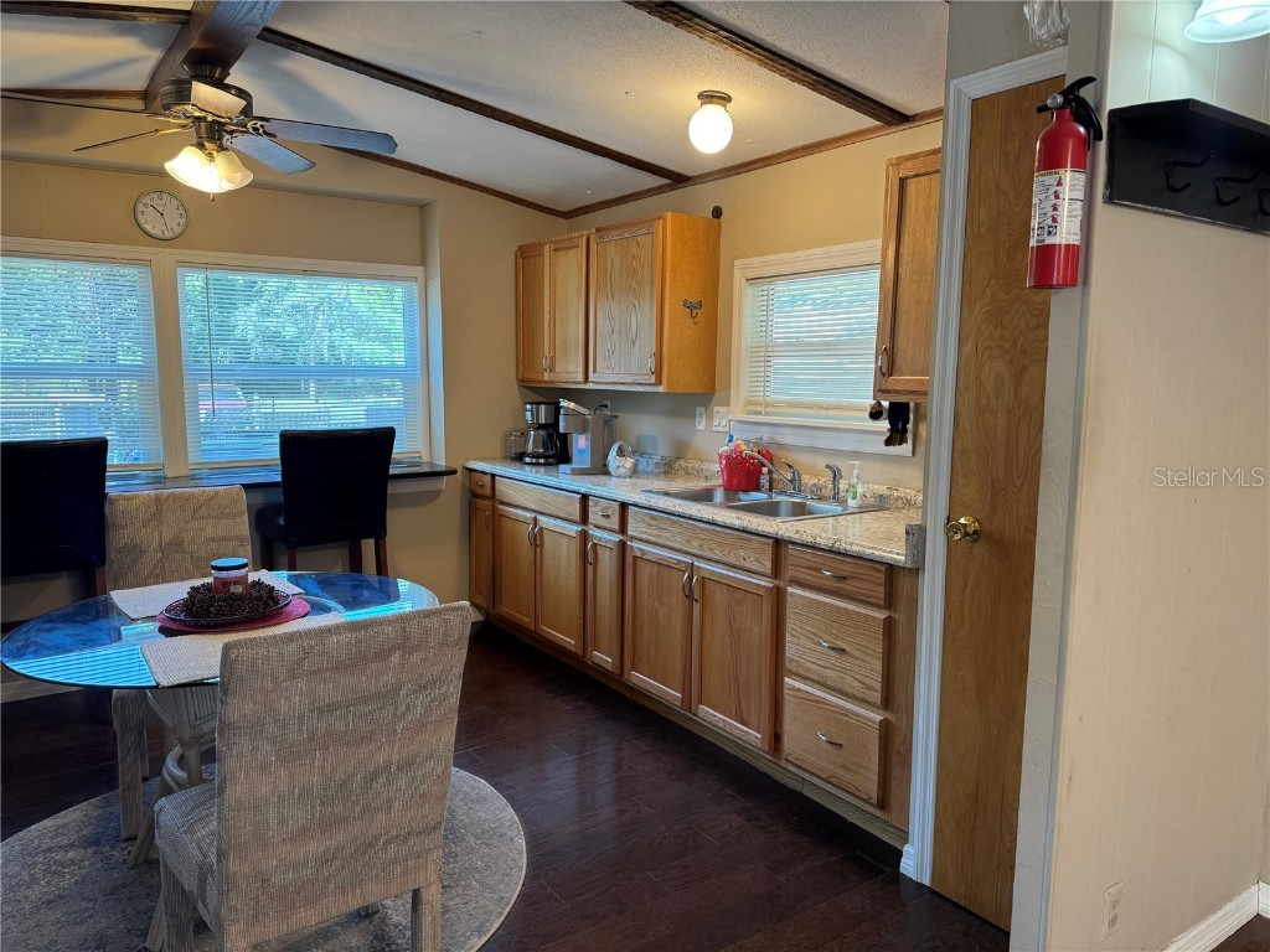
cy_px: 476
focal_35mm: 24
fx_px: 881
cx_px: 635
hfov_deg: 71.6
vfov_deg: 56.8
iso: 200
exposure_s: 1/120
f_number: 1.78
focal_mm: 6.76
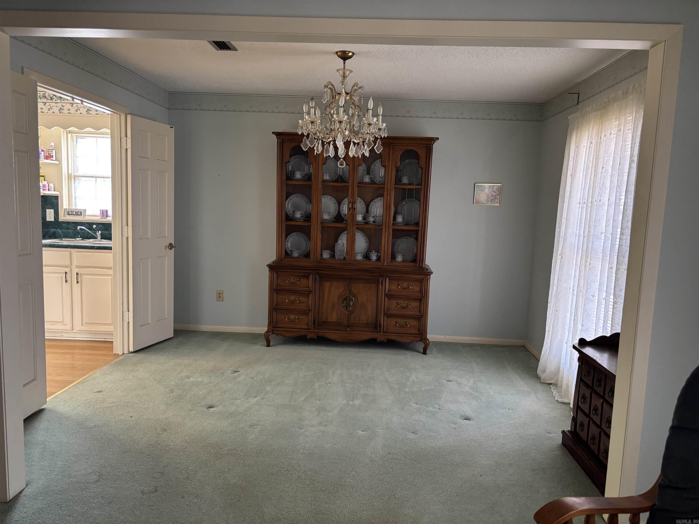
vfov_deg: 53.1
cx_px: 350
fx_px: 525
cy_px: 262
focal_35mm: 26
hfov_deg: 67.3
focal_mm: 5.96
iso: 160
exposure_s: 1/60
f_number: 1.6
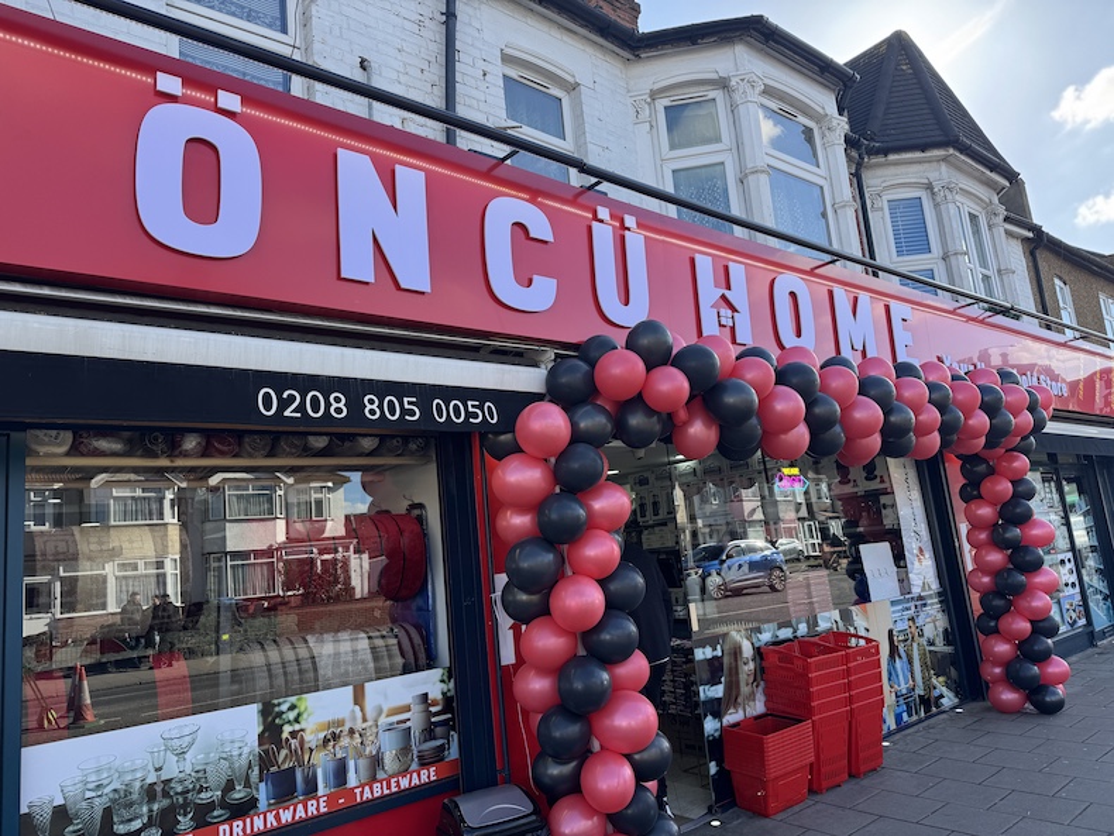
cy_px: 418
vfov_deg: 56.8
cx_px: 557
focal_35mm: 24
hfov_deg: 71.6
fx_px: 773
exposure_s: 1/1076
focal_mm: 6.76
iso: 80
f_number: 1.78
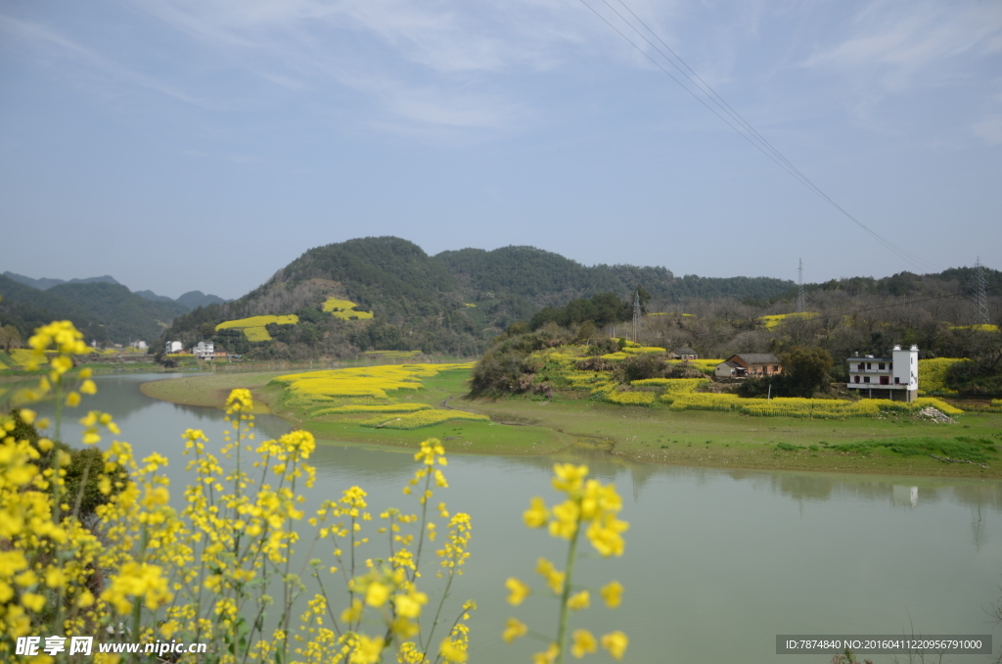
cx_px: 501
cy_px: 332
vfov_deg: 47.7
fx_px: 750
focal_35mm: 27
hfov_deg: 67.5
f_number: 4
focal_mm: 18
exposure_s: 1/1250
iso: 100
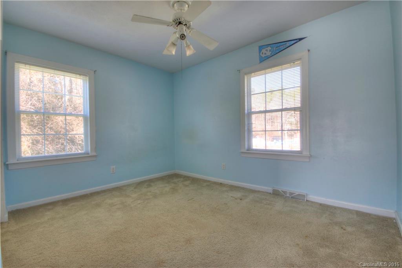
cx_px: 201
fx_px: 168
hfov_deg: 100.4
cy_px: 134
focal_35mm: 15
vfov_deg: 77.3
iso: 100
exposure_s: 1/1.67
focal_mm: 10
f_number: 16
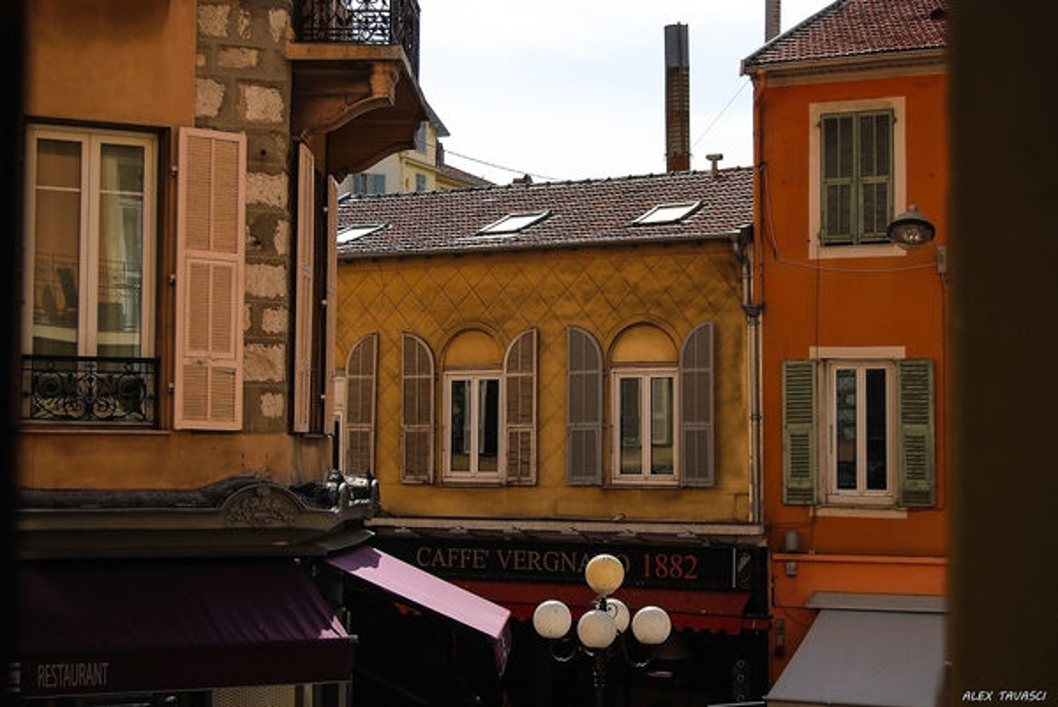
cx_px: 529
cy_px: 354
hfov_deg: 33.4
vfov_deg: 22.7
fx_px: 1765
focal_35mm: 60
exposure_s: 1/640
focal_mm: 40
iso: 100
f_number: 5
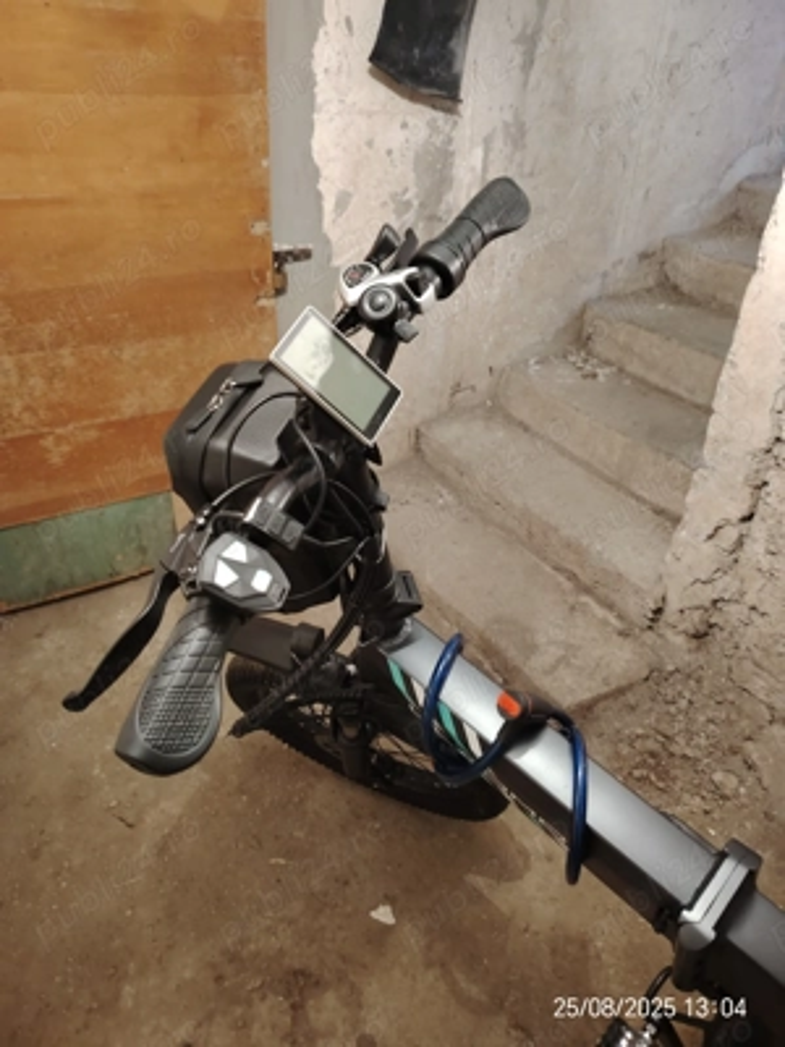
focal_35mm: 24
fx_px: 726
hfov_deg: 56.8
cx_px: 392
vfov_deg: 71.6
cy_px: 524
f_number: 1.75
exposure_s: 1/33.3
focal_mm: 5.25
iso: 2584
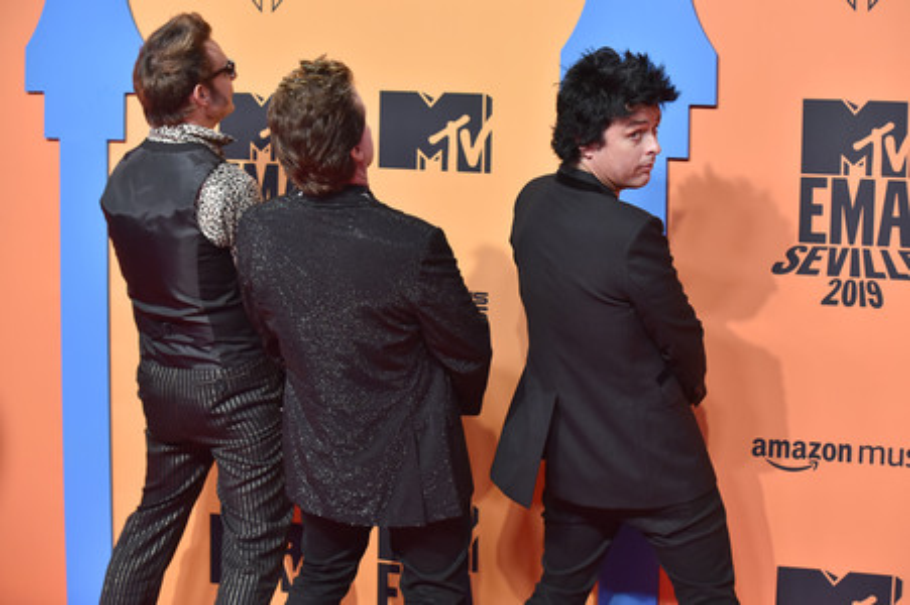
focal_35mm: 80
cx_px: 455
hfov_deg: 25.4
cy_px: 302
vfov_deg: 17.0
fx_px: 2021
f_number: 3.5
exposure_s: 1/320
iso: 2500
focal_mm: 80
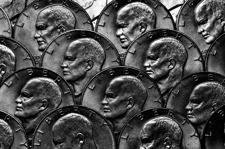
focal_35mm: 135
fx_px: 842
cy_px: 74
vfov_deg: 10.1
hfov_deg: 15.2
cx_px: 112
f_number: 40
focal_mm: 90
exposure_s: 1/2.5
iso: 100
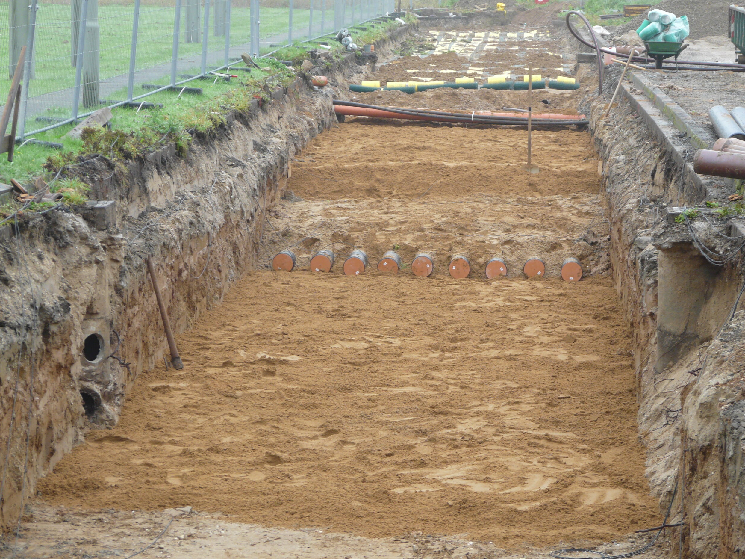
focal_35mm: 142
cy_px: 278
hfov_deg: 13.9
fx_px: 3056
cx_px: 376
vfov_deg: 10.4
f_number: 3.6
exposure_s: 1/100
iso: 100
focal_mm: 22.6
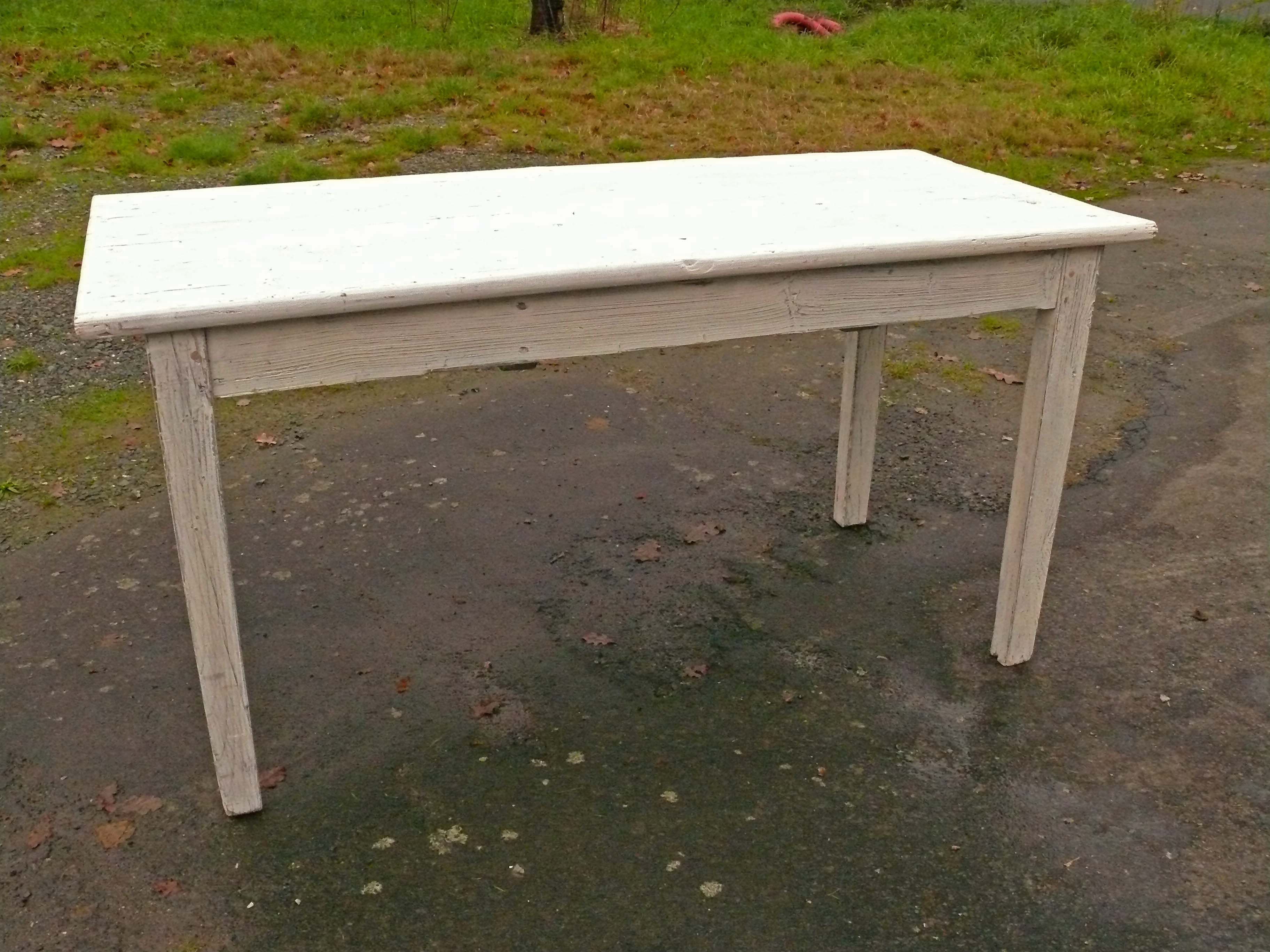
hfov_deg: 52.6
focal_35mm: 35
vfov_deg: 40.7
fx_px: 1284
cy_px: 476
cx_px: 635
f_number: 6.3
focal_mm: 7.4
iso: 800
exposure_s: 1/200
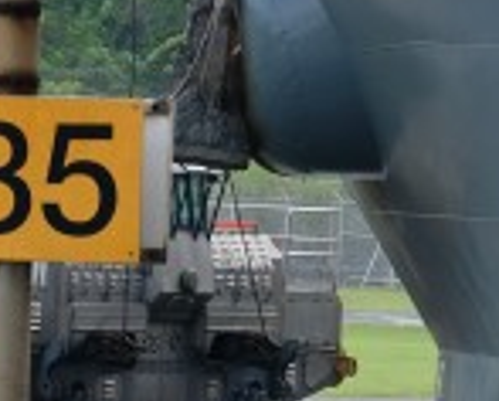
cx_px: 1212
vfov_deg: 2.6
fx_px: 8902
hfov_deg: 3.2
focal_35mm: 602
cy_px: -119
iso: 400
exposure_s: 1/300
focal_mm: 70
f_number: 5.6
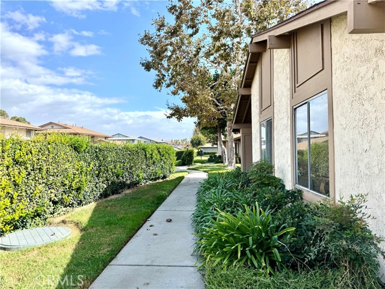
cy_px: 144
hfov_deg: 71.6
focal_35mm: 24
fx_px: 267
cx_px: 192
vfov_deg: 56.8
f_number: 1.78
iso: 80
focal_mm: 6.76
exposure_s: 1/3247
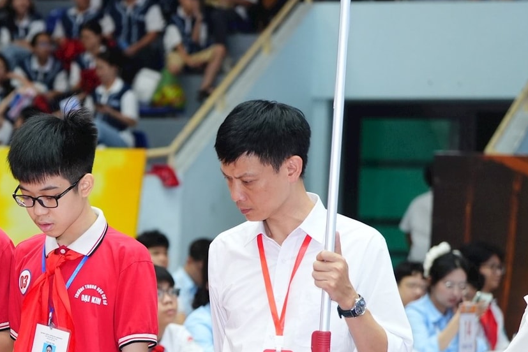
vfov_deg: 7.6
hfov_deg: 11.2
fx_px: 2655
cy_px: 335
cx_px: -70
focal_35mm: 181
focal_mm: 78
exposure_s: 1/160
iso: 1000
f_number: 3.2
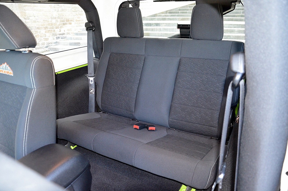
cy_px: 96
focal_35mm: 27
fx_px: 216
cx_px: 144
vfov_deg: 47.7
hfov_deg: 67.5
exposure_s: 1/60
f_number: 3.5
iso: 2500
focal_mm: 18
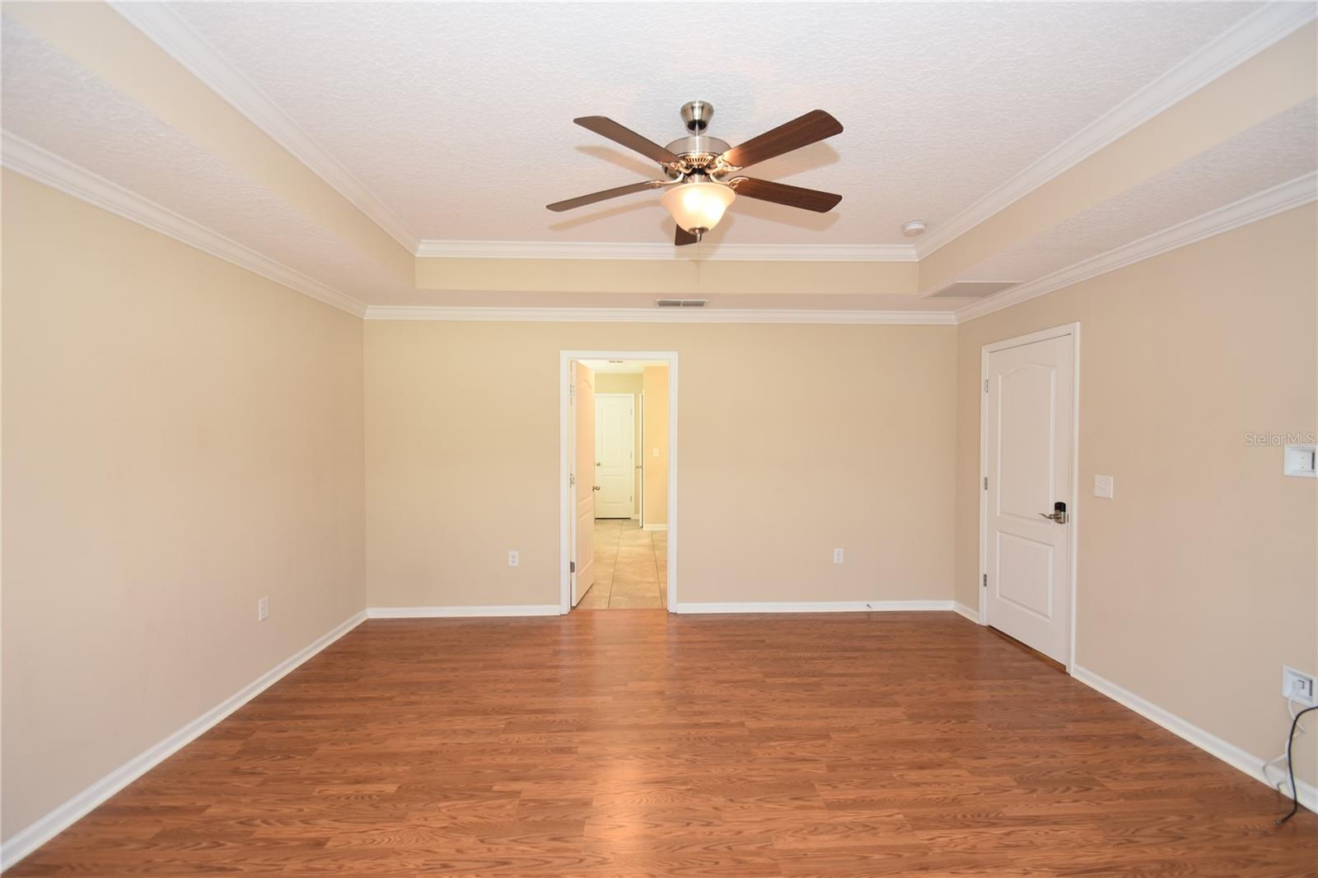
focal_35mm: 15
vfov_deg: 77.3
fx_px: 549
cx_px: 659
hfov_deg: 100.4
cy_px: 439
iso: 320
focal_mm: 10
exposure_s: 1/60
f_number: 4
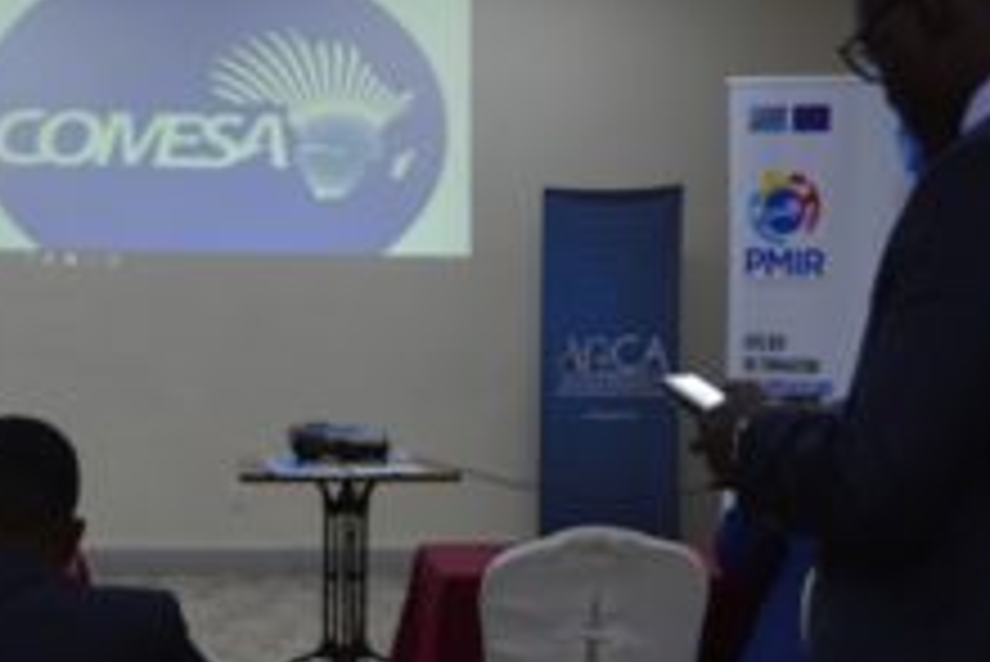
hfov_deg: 18.3
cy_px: 268
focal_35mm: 110
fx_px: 3027
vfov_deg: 12.5
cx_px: 133
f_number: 4.8
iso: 400
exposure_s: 1/90
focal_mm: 38
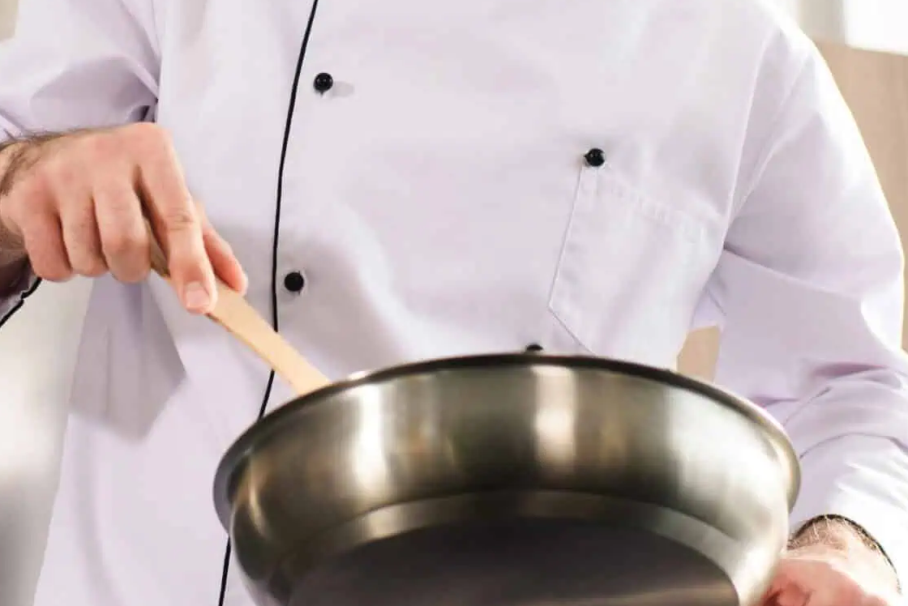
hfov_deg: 25.1
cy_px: 59
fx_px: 2019
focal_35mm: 80
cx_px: 261
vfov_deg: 16.8
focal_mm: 35
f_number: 3.5
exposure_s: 1/200
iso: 125
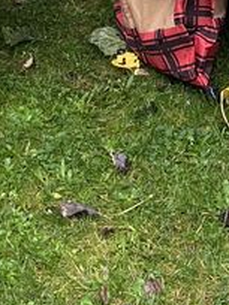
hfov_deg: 9.7
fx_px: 1350
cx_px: 183
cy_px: -550
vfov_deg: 10.2
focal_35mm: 153
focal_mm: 5.1
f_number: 1.6
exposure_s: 1/122
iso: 64
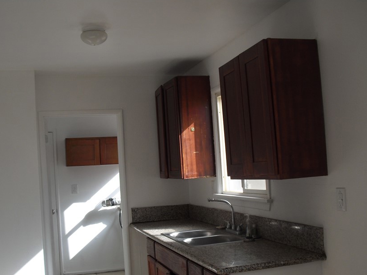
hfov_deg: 42.0
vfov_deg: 32.1
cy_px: 167
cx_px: 163
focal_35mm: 45
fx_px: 477
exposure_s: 1/320
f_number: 3.1
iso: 100
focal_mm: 6.3
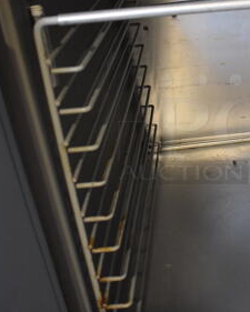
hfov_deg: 26.5
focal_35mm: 55
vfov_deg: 34.0
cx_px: 236
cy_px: 125
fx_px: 508
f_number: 3.5
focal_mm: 18
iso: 1800
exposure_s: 1/125
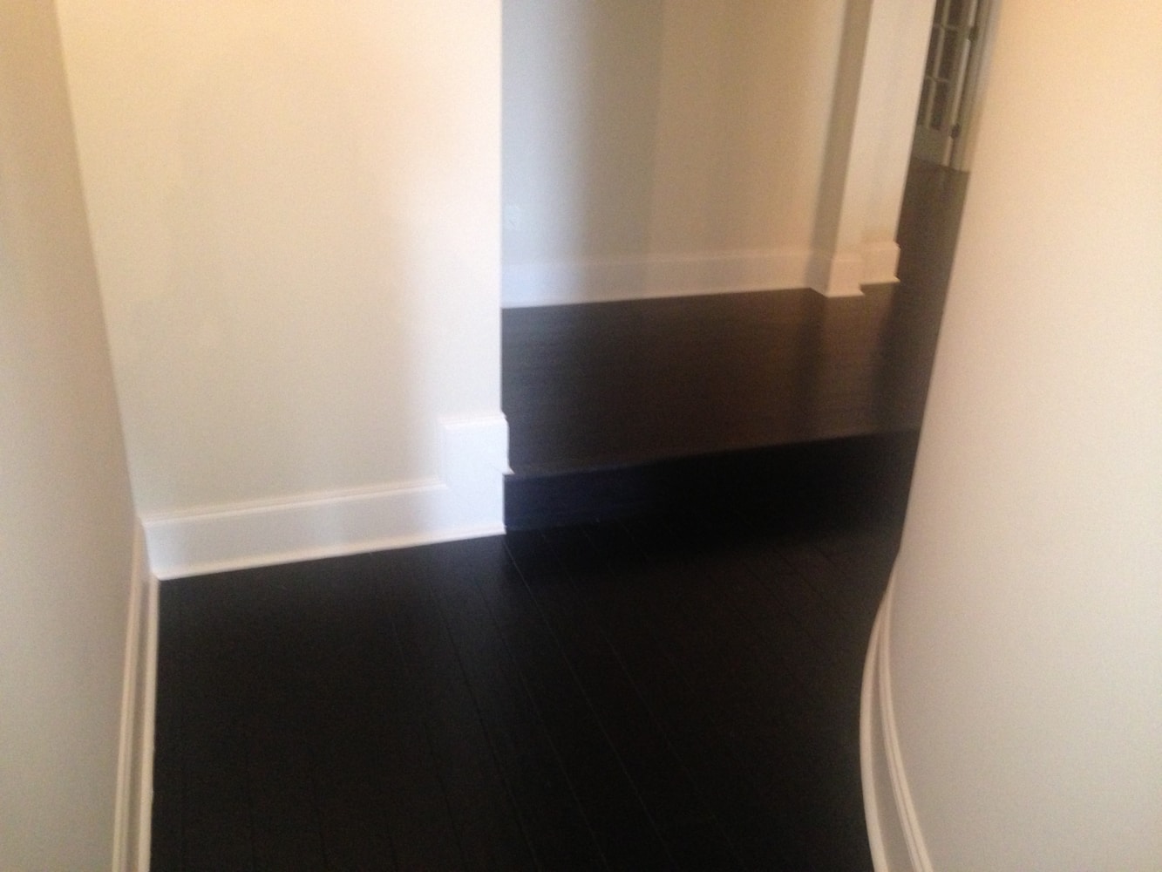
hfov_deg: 55.3
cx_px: 581
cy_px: 436
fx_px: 1108
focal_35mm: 33
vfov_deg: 43.0
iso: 400
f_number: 2.4
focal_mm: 4.13
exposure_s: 1/16
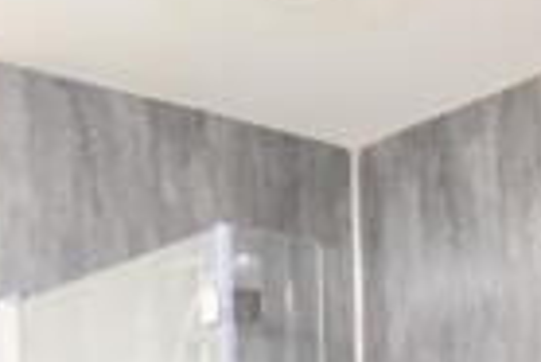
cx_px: 494
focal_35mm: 72
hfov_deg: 27.0
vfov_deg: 17.3
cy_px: 524
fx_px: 1083
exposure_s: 1/60
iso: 2800
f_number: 5
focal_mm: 14
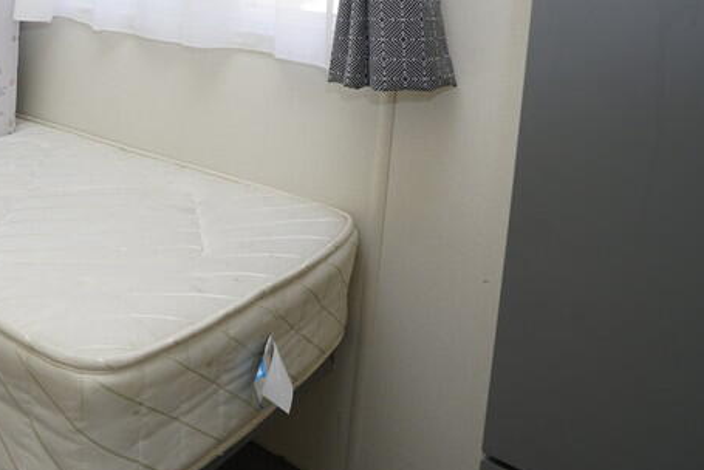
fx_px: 704
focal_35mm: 36
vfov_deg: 33.3
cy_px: -18
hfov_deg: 47.9
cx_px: 77
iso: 200
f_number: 5.6
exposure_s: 1/60
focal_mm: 16
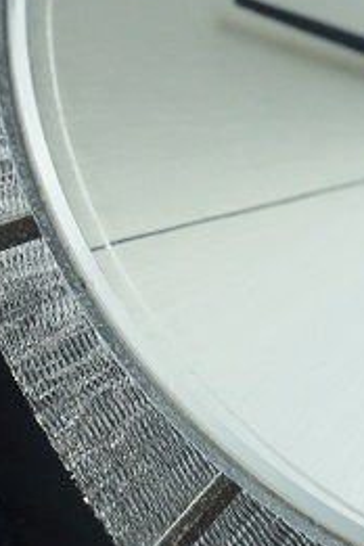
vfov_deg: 7.3
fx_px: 4277
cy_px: 405
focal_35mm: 282
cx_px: 414
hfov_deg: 4.9
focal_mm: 105
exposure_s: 1/250
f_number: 13
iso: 12800
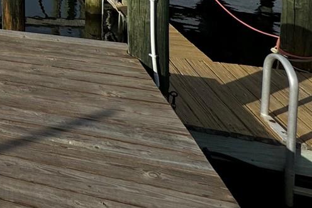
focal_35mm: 47
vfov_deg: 22.9
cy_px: -110
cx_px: -160
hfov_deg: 27.7
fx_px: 407
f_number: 2.2
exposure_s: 1/2985
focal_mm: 2.22
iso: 50
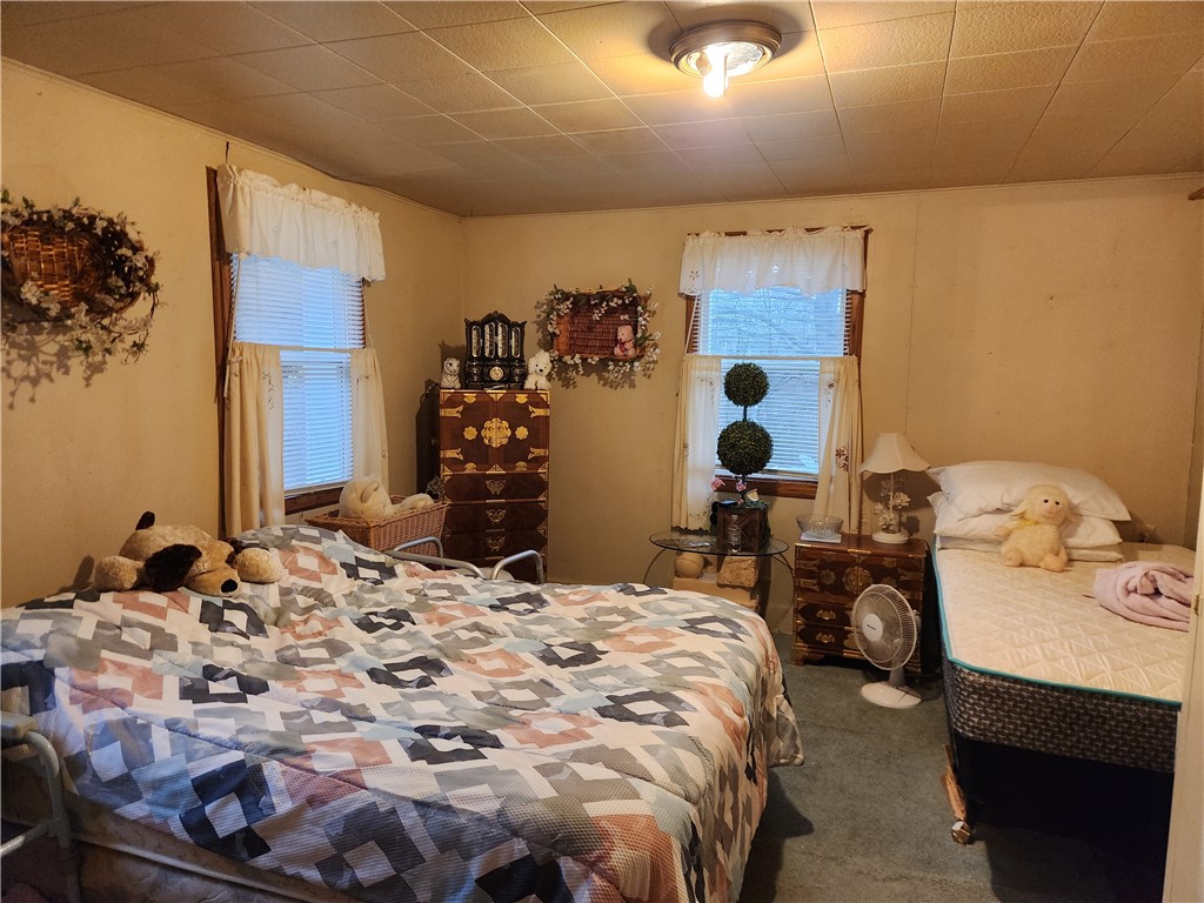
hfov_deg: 73.9
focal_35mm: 23
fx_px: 800
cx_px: 602
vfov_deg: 58.9
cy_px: 452
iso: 1000
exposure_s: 1/120
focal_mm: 5.4
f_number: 1.8
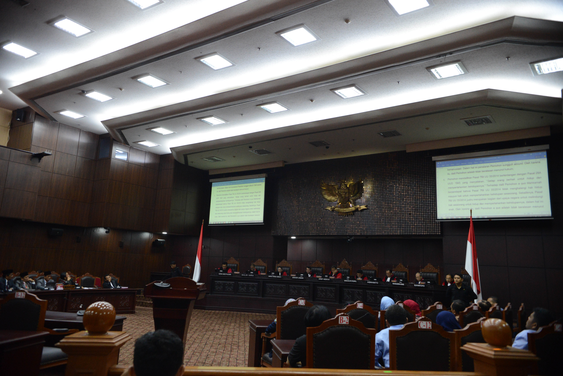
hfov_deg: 61.9
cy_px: 188
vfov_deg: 43.6
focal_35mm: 30
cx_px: 282
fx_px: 469
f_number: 6.3
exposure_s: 1/100
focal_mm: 30
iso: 3200
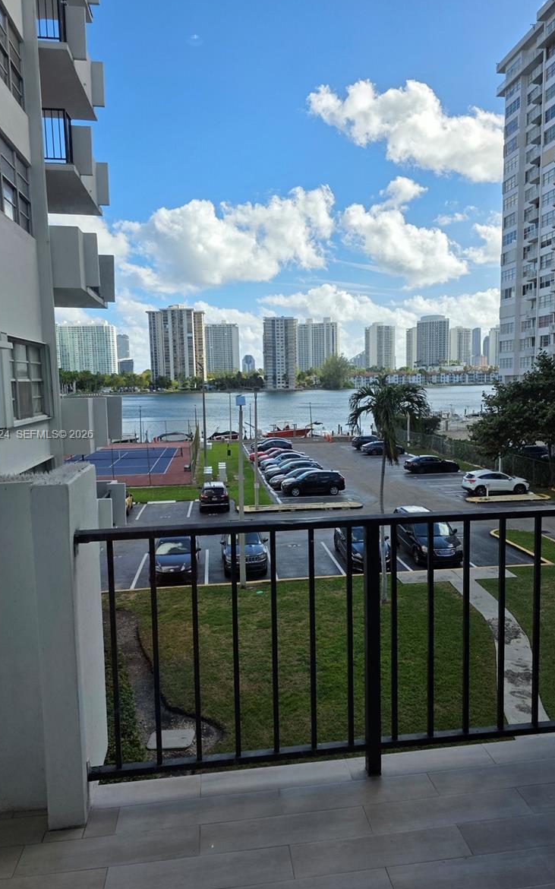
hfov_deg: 49.2
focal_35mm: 25
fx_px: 605
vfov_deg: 72.5
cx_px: 295
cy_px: 435
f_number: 1.7
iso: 80
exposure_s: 1/6574
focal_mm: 6.3
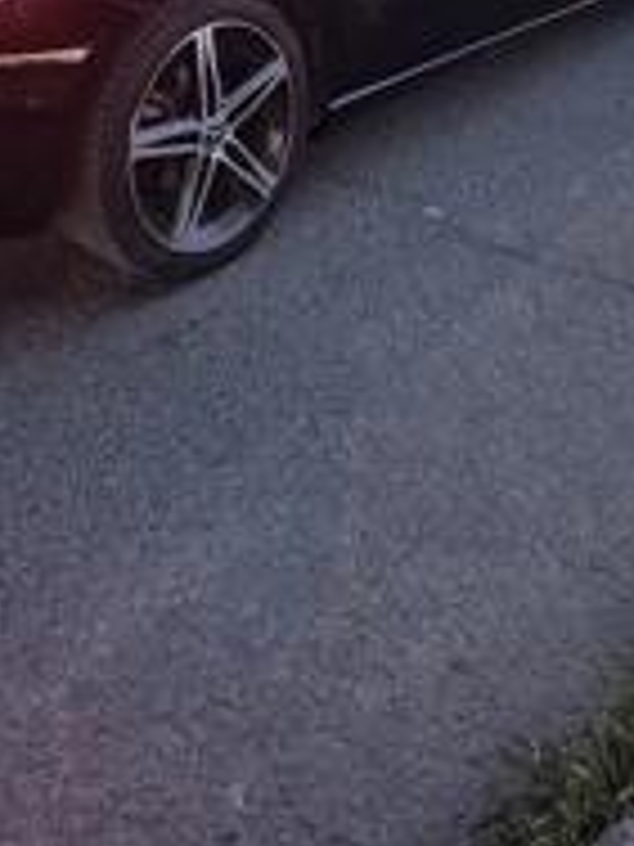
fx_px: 1197
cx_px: 234
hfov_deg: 29.5
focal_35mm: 49
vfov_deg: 34.5
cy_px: -45
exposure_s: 1/100
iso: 1600
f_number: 1.8
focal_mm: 5.4
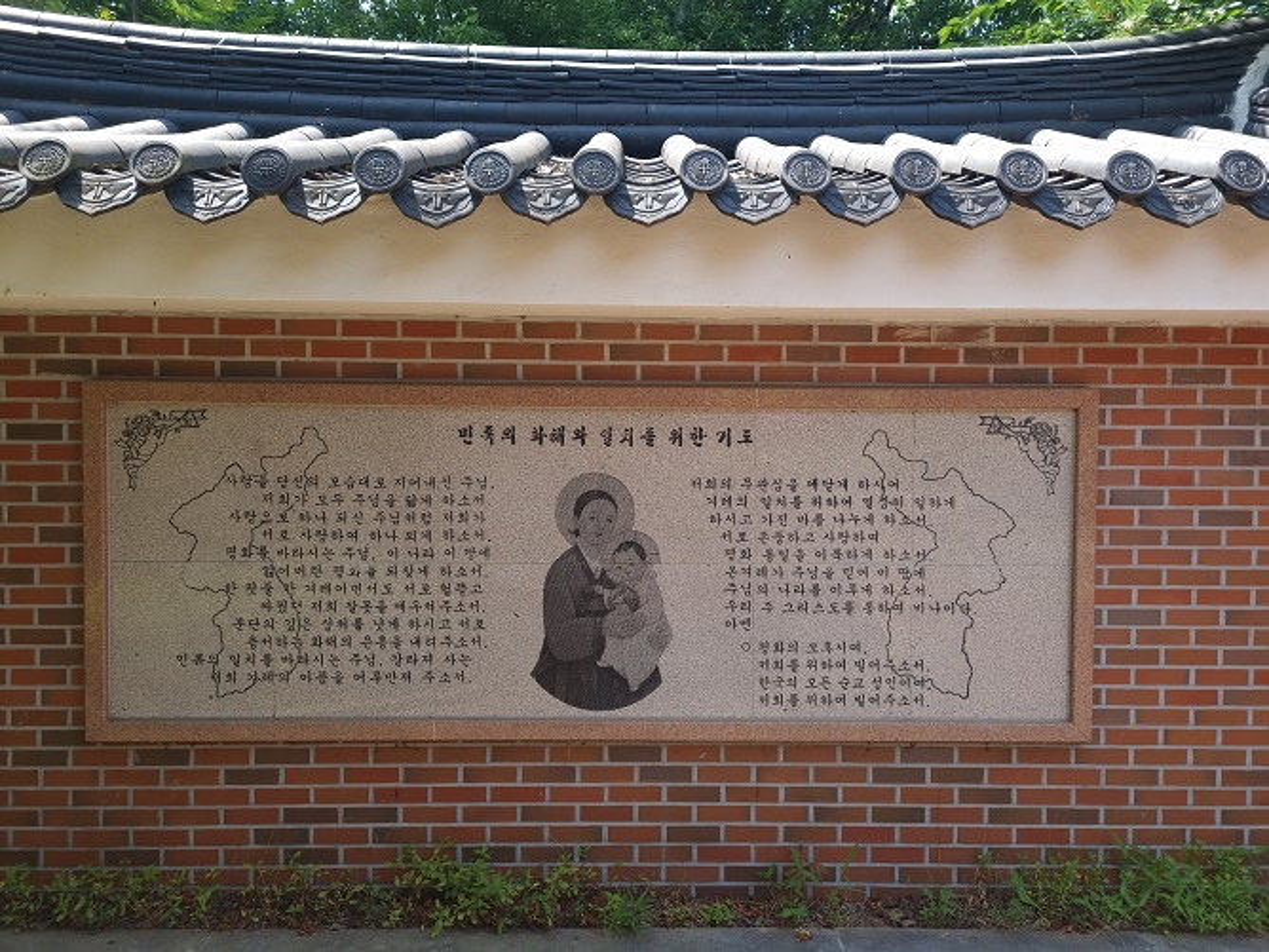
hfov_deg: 67.3
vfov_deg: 53.1
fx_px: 953
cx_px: 634
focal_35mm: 26
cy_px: 476
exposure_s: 1/349
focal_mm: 5.4
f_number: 1.8
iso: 50
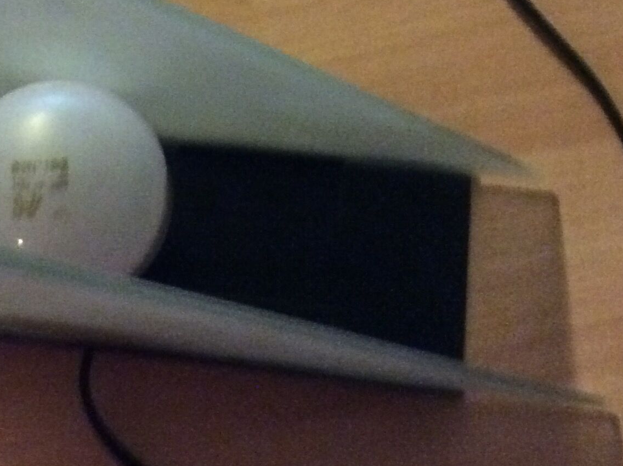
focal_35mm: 73
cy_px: 60
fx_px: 1312
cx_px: 171
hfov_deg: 26.4
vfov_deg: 19.8
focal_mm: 3.3
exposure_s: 1/17
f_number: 2.4
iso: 800
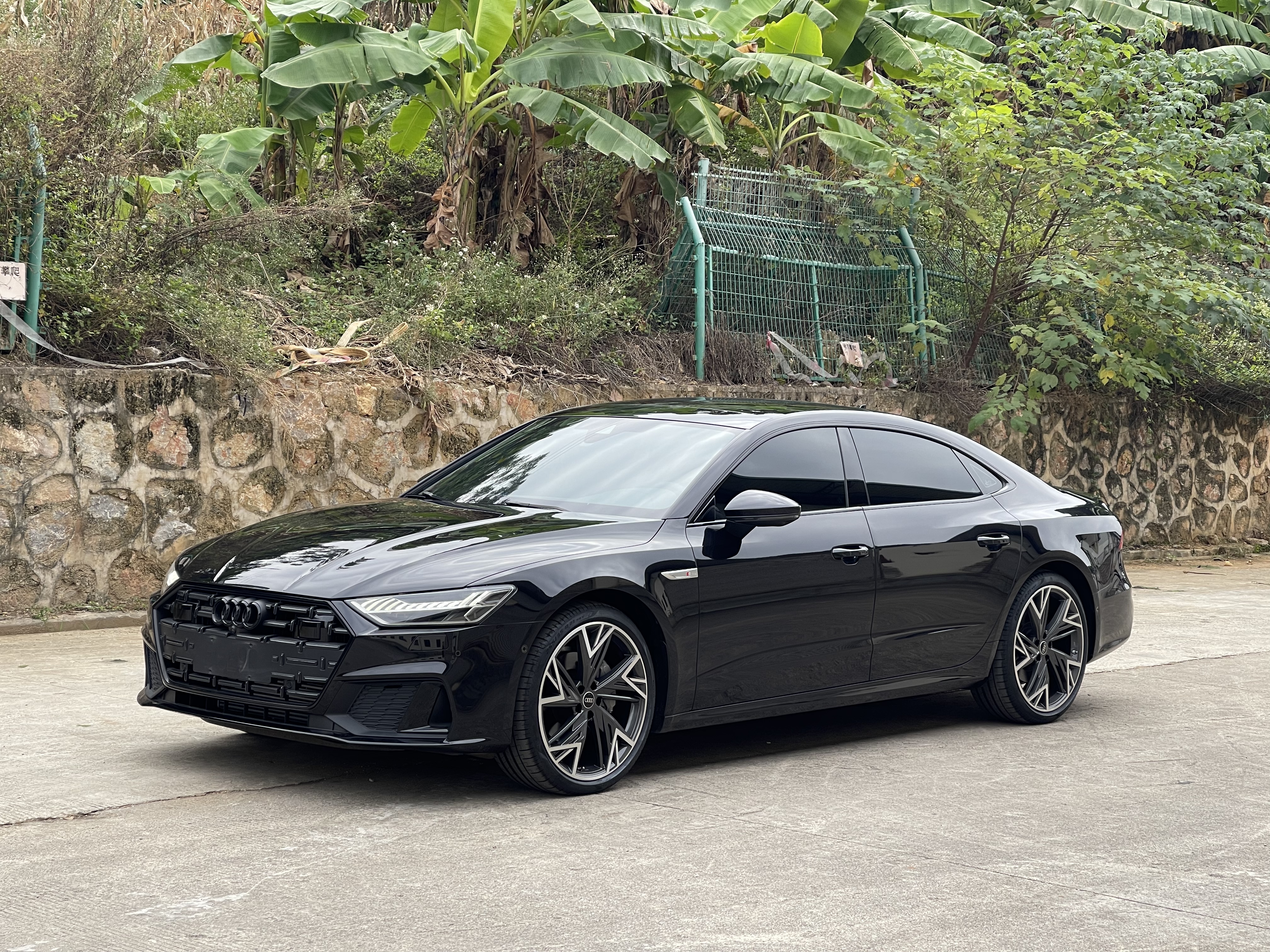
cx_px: 635
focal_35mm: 64
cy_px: 476
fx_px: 2348
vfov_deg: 22.9
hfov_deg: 30.3
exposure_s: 1/237
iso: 20
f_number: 2.2
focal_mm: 7.5
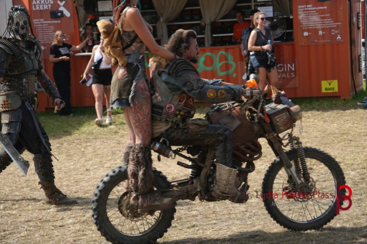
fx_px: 1070
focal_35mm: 105
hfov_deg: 19.5
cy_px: 122
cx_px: 184
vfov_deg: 13.0
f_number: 5.6
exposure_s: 1/250
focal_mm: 70
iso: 100
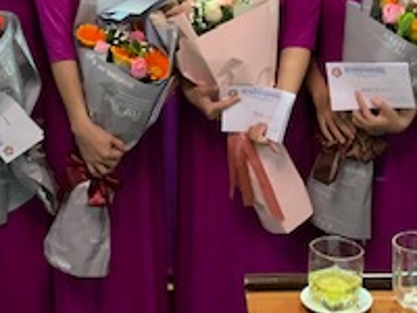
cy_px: -142
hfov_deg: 23.5
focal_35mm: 83
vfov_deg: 16.4
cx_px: 181
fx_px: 1000
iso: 400
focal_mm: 4.25
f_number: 1.8
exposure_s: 1/33
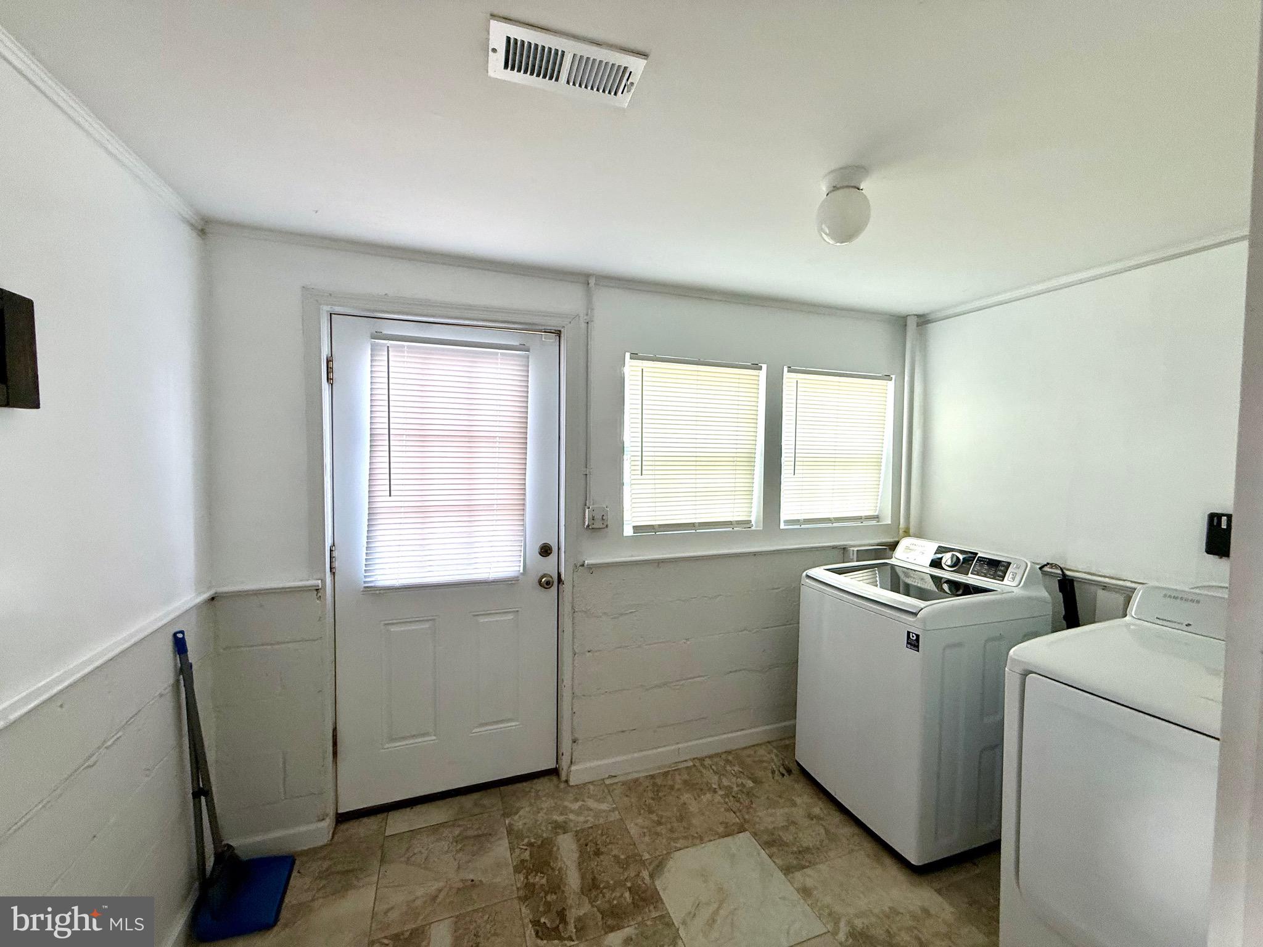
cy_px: 474
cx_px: 632
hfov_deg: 102.1
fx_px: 511
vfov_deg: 85.7
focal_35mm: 14
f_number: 2.2
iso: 125
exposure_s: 1/99
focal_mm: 2.22
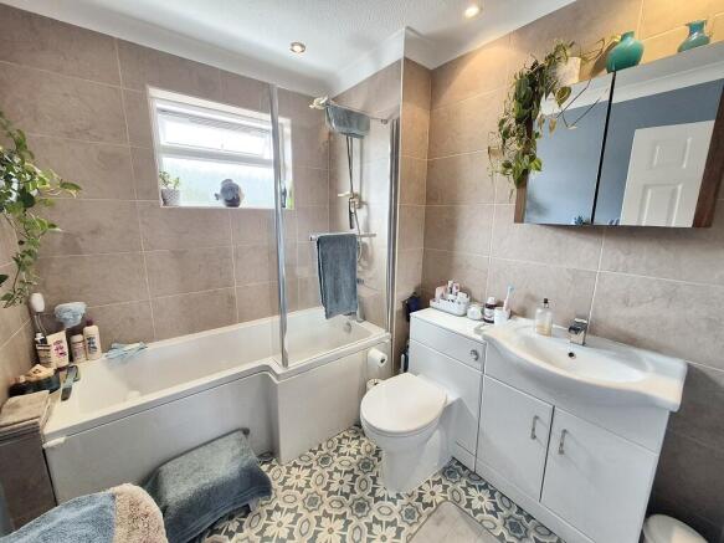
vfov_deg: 89.9
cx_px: 362
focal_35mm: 13
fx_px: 272
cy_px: 272
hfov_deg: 106.2
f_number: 2.2
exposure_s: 1/50
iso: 80
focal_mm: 1.7
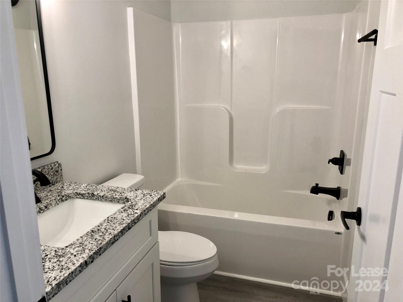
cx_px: 202
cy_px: 151
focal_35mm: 28
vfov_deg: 49.7
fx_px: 326
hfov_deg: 63.4
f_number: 1.8
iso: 25
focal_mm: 3.99
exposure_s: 1/30
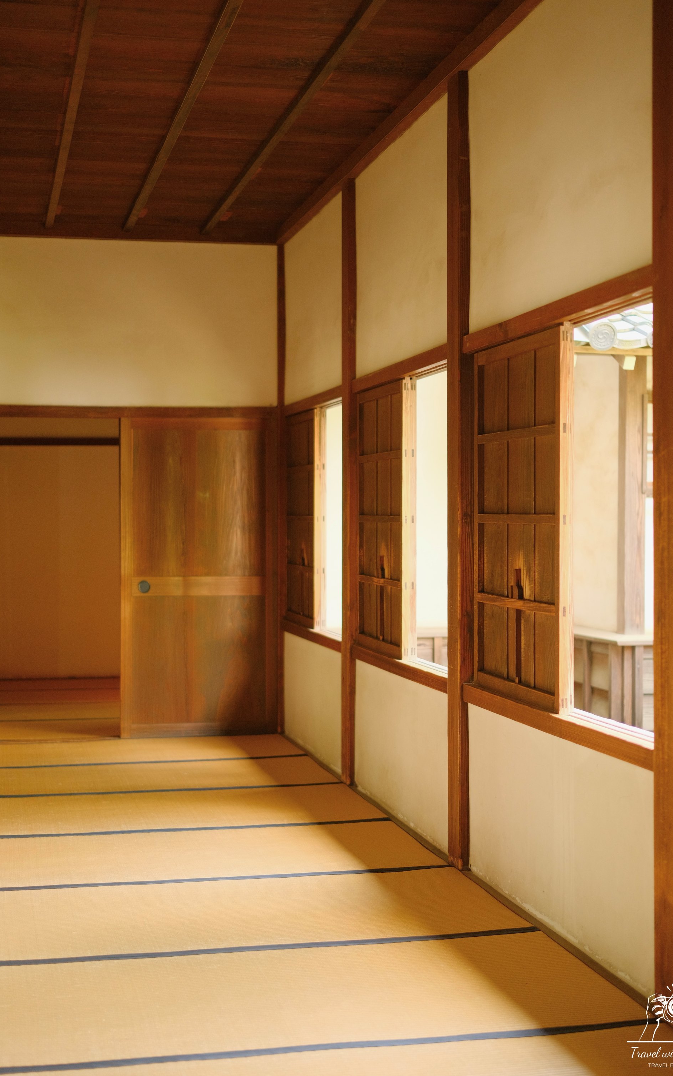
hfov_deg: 24.9
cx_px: 360
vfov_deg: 38.9
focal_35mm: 52
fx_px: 1526
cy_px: 532
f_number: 1.4
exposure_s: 1/300
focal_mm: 33
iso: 800
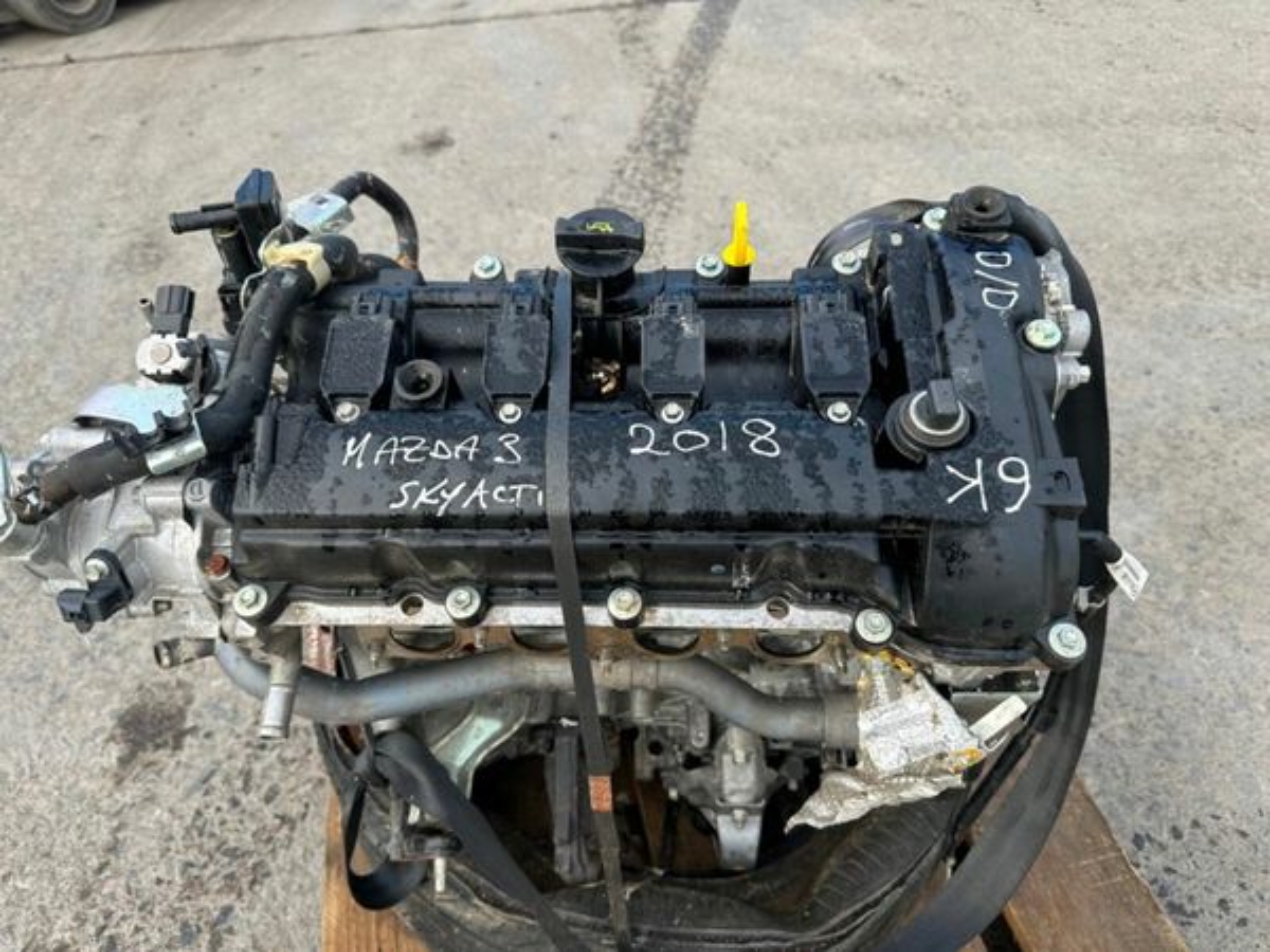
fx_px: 881
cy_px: 476
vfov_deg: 56.8
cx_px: 635
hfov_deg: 71.6
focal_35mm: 24
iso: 80
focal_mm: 6.86
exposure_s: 1/803
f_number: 1.78
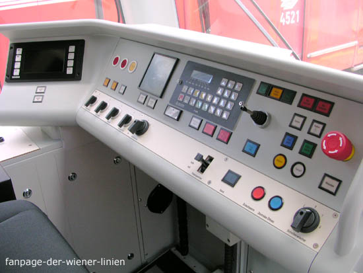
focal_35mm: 37
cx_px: 182
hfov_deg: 50.1
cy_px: 136
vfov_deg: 38.7
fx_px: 388
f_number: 2.7
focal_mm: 5.6
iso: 100
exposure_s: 1/57.1
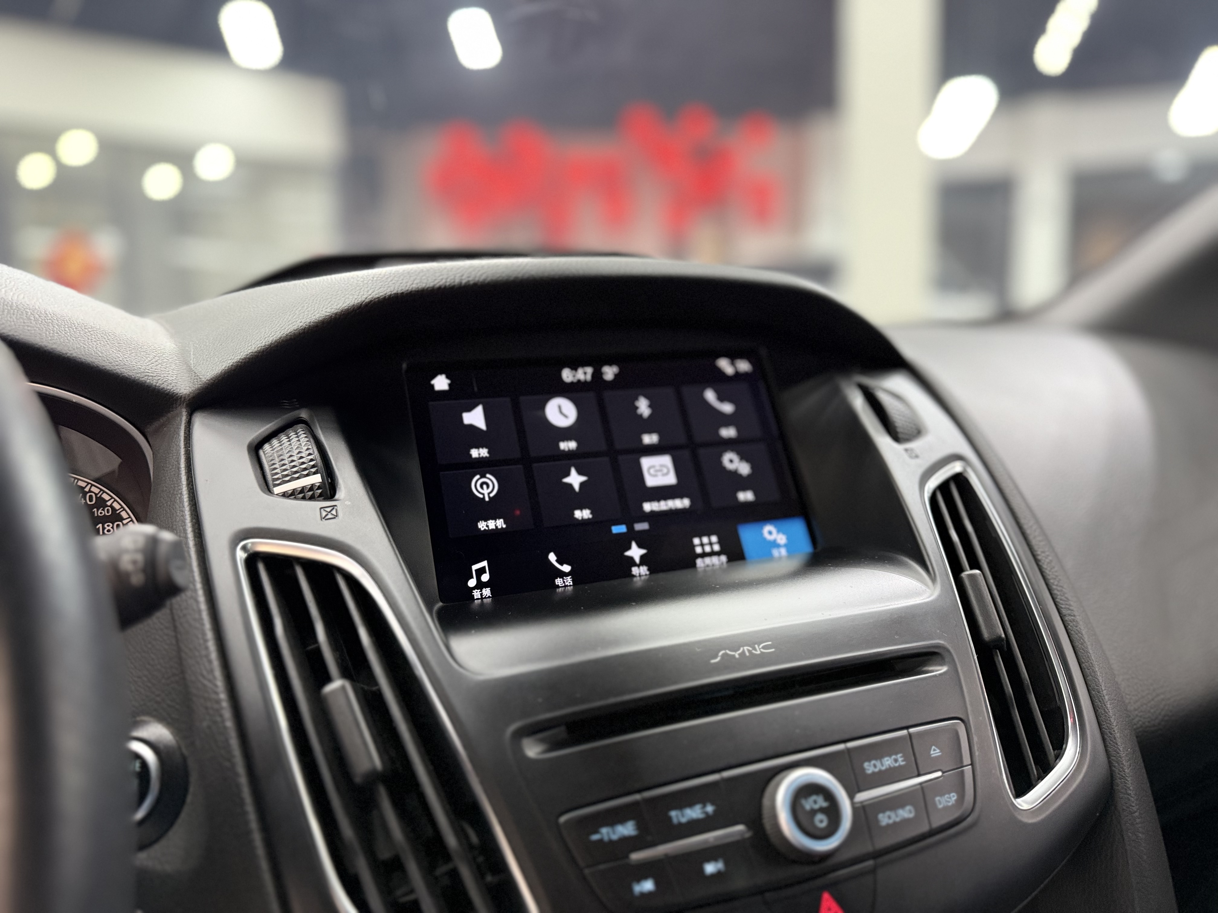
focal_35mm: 24
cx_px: 609
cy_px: 456
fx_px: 844
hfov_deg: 71.6
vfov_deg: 56.8
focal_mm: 6.76
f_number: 1.78
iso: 400
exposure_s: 1/50
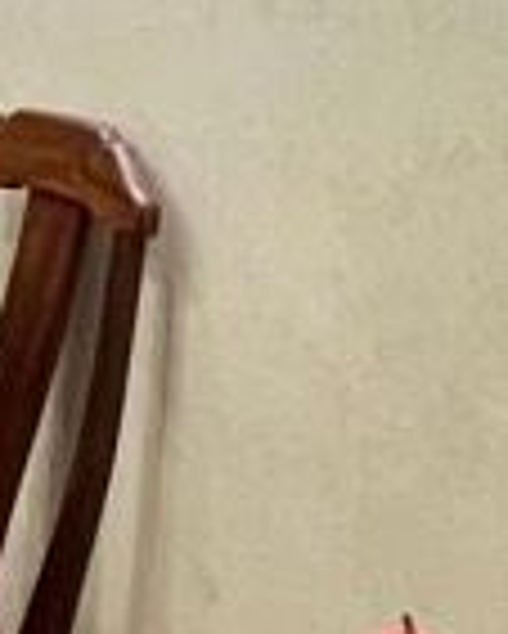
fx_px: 1727
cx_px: -1056
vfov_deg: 20.4
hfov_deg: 10.7
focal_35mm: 92
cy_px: 67
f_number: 1.8
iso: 250
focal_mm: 1.57
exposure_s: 1/50
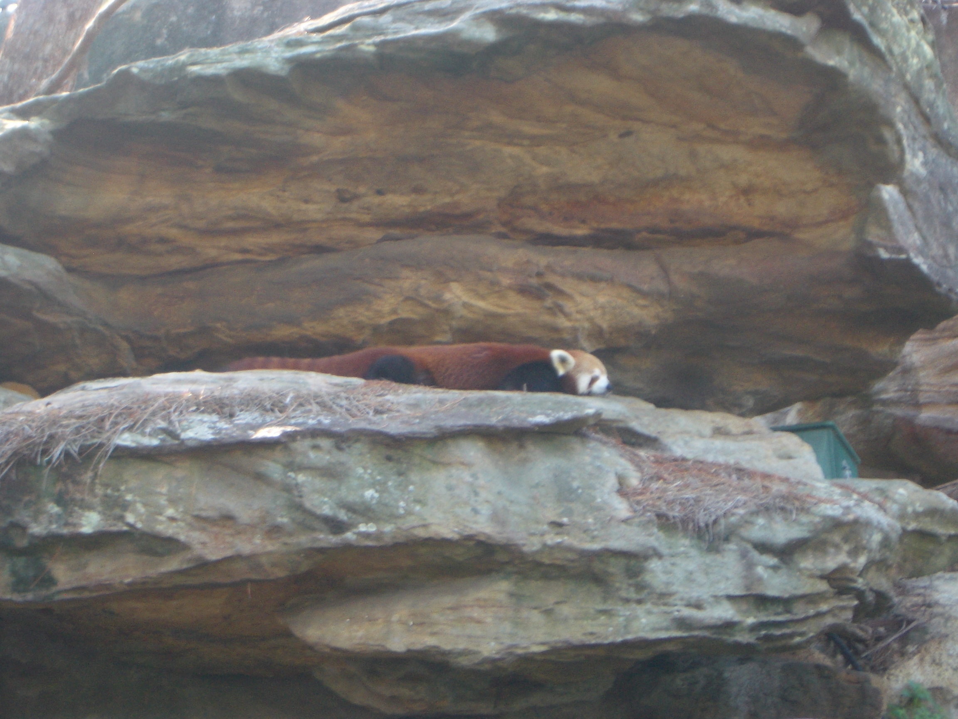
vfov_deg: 14.1
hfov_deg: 18.7
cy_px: 360
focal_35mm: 105
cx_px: 479
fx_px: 2906
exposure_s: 1/20
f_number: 4.8
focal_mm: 17.4
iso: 100
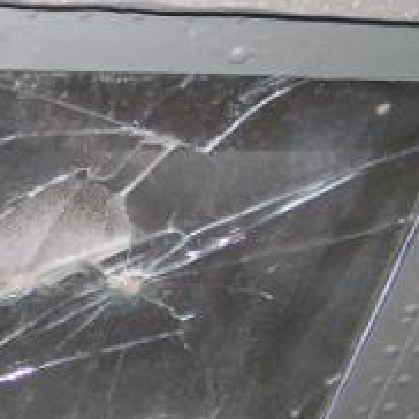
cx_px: -111
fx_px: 1616
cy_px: 287
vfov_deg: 14.7
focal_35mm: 118
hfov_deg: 14.2
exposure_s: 1/60
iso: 160
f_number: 2.8
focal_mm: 6.3
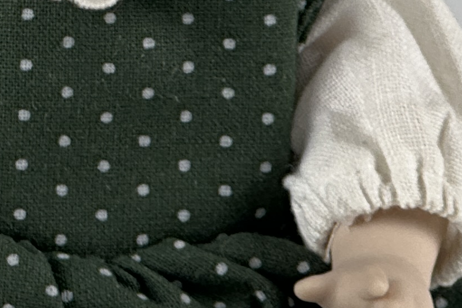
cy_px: 2
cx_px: -60
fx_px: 5005
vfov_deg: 3.5
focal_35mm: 390
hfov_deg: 5.3
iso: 80
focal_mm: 9
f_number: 2.8
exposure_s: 1/100
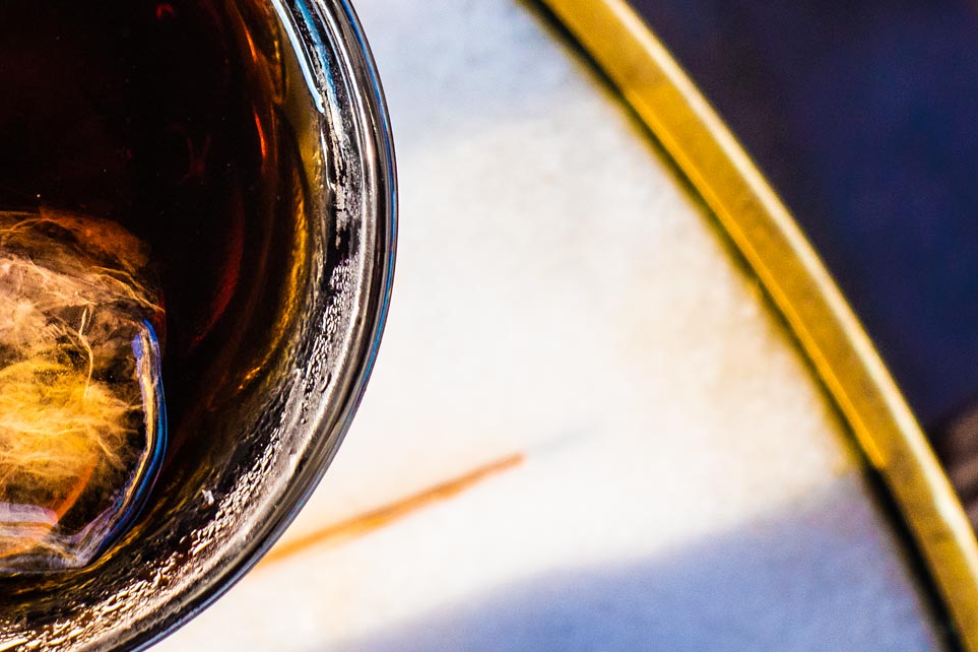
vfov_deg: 8.7
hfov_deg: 13.0
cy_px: 8
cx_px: 164
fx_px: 4265
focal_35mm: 157
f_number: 4
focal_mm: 25.7
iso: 320
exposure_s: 1/160
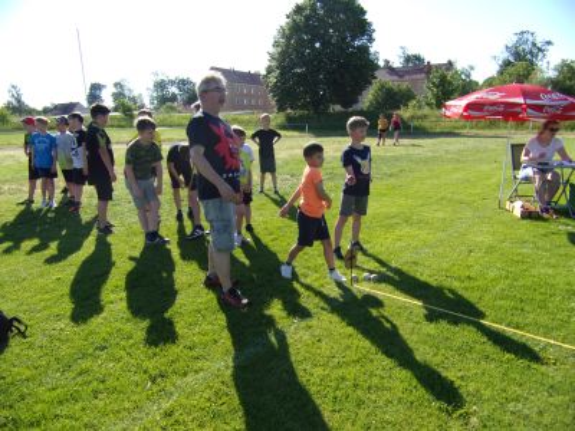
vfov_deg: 54.9
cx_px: 288
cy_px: 216
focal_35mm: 25
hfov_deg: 69.4
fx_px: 415
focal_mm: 4.5
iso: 80
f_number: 3.5
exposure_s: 1/640
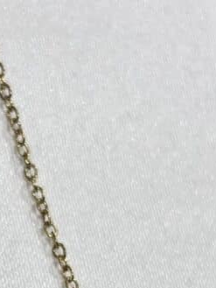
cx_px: -45
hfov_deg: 9.1
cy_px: 364
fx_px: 1347
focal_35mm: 162
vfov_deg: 11.9
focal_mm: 5.96
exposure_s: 1/408
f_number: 1.6
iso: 32
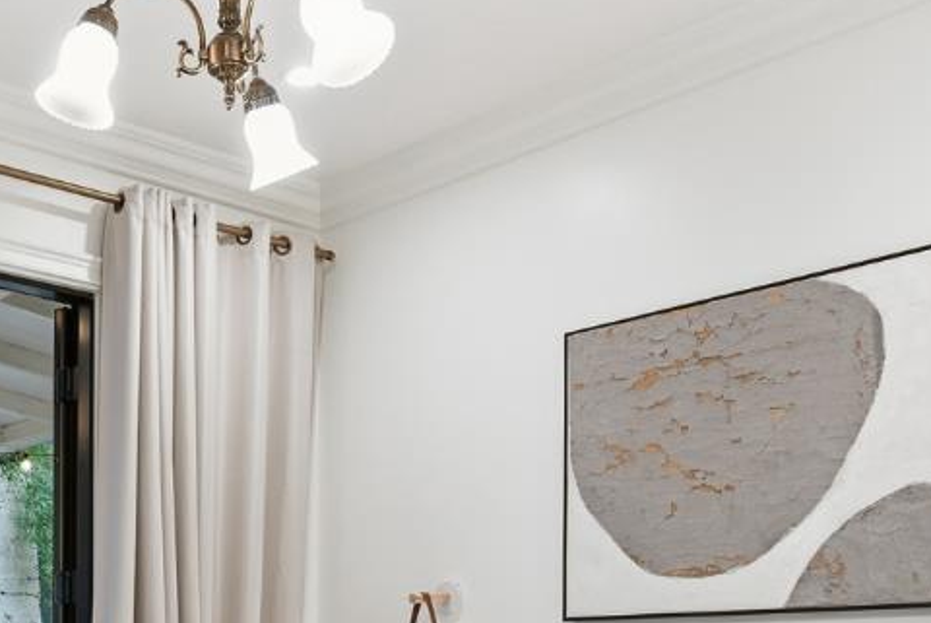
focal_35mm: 50
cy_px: 679
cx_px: 177
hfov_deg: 38.0
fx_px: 1294
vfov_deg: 25.2
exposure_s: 1/15
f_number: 8
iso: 100
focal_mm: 16
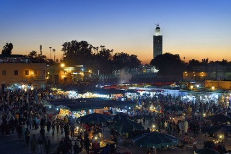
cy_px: 77
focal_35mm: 60
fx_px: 385
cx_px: 116
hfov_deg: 33.4
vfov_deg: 22.6
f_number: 6.3
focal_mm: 60
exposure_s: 1/13
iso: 800
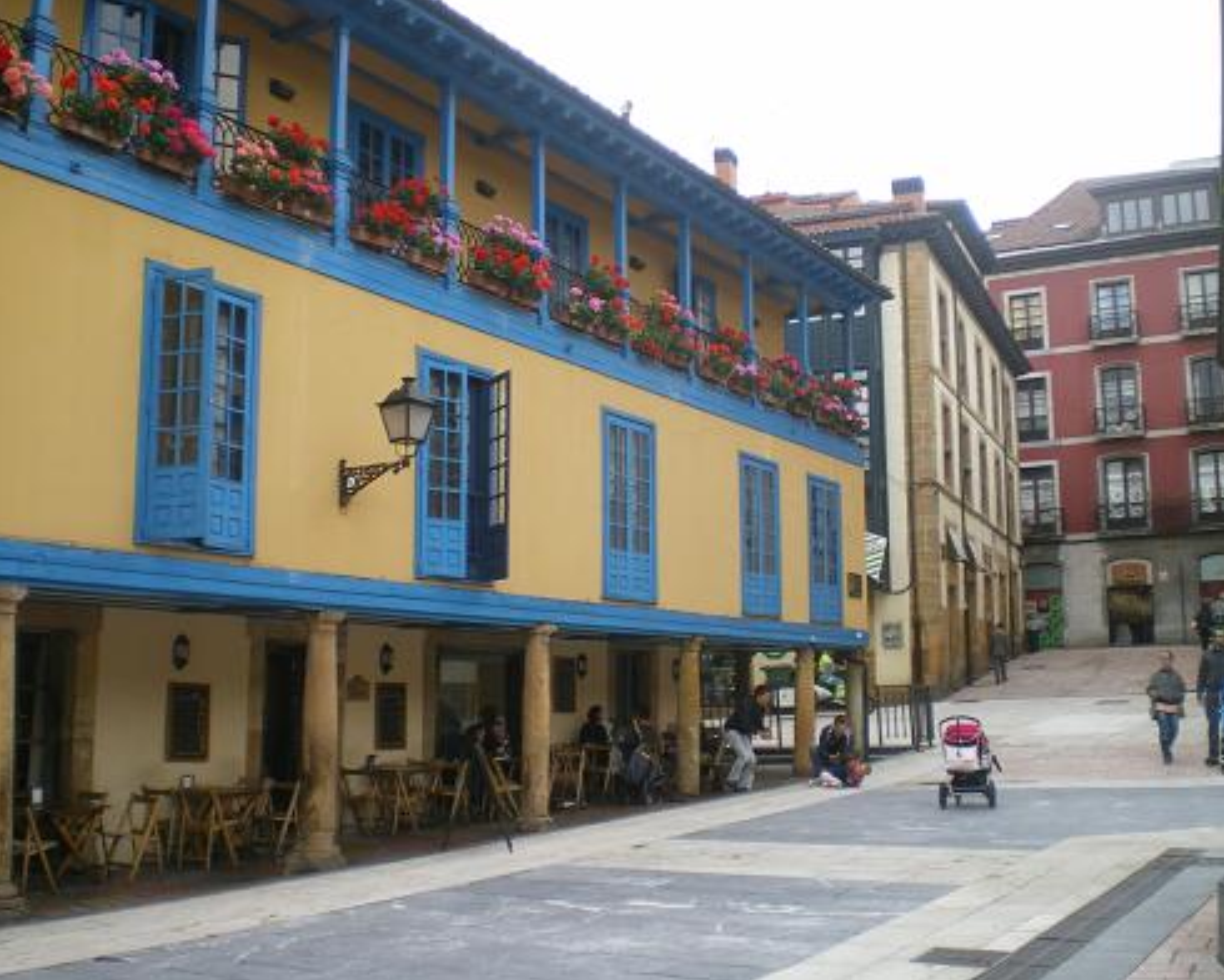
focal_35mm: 40
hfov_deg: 45.8
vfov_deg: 37.3
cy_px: 490
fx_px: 1449
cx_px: 570
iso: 64
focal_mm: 6.3
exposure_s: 1/80
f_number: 3.1
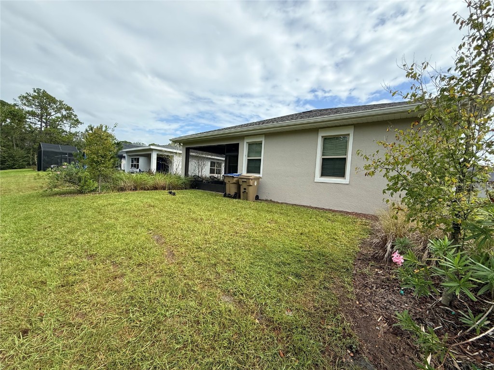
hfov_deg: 102.1
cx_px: 247
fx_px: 200
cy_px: 185
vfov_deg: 85.7
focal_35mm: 14
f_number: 2.2
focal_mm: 2.22
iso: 64
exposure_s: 1/1464
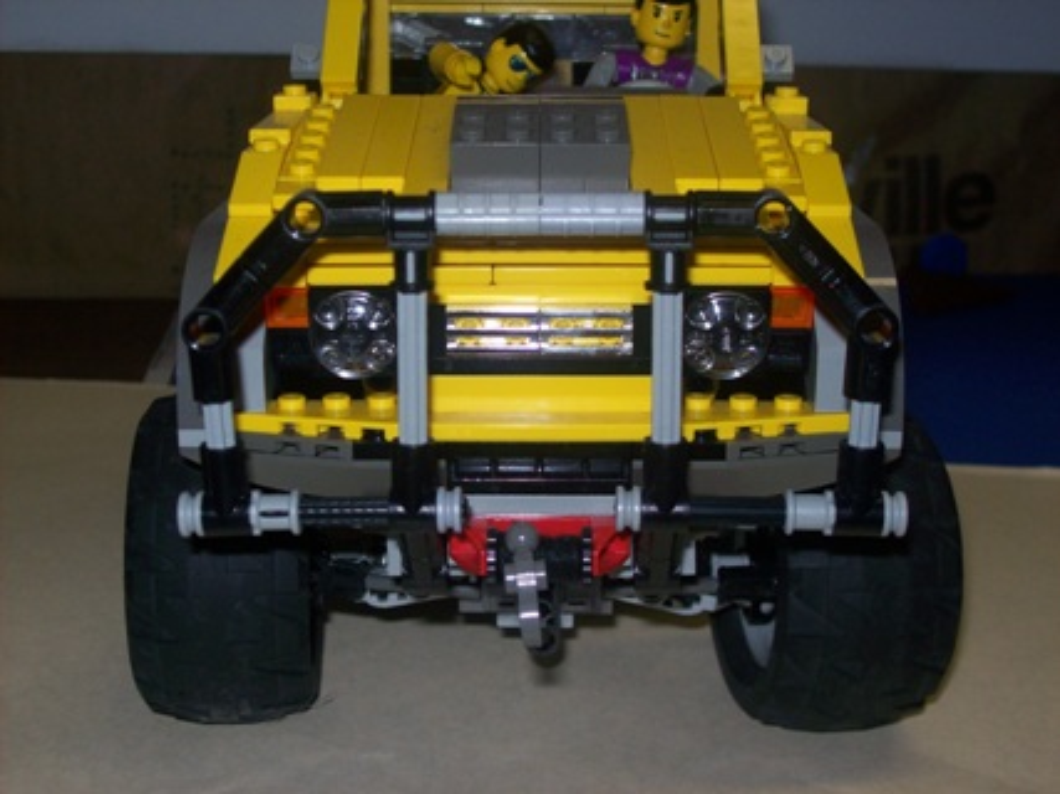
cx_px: 530
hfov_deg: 34.4
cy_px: 397
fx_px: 1714
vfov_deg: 26.1
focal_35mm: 56
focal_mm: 9.4
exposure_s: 1/84.5
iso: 80
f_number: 3.4
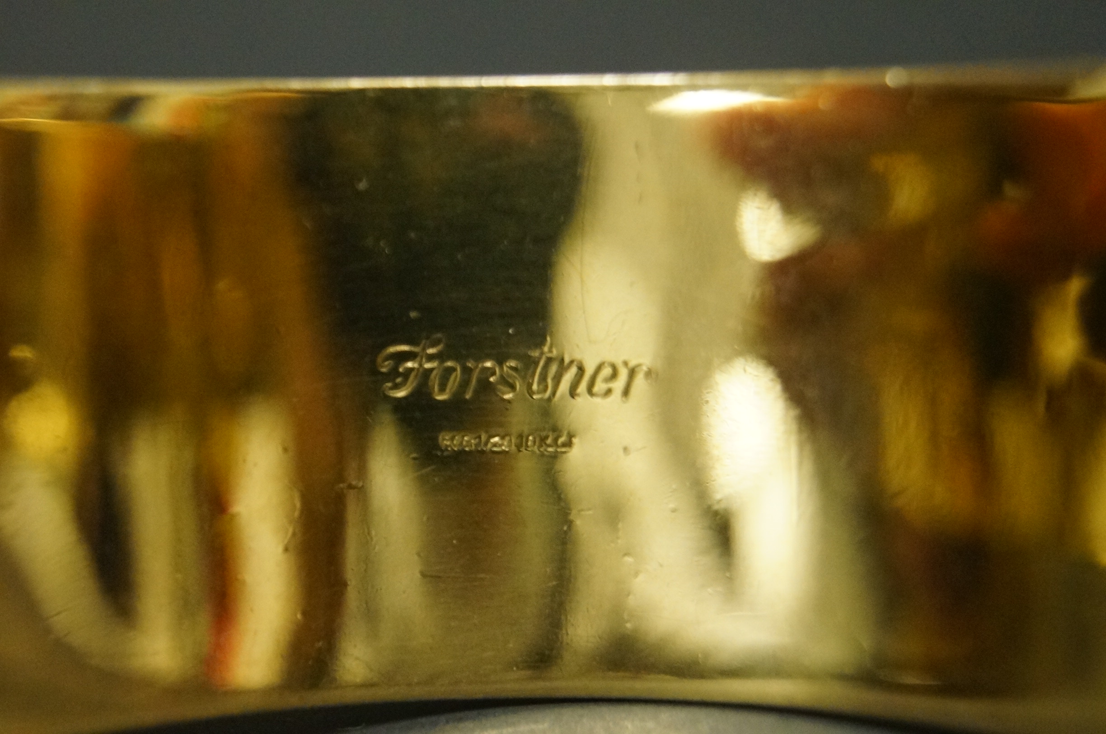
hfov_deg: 24.7
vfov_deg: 16.5
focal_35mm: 82
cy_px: 367
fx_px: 2531
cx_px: 553
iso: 3200
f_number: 5.6
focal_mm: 55
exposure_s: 1/100
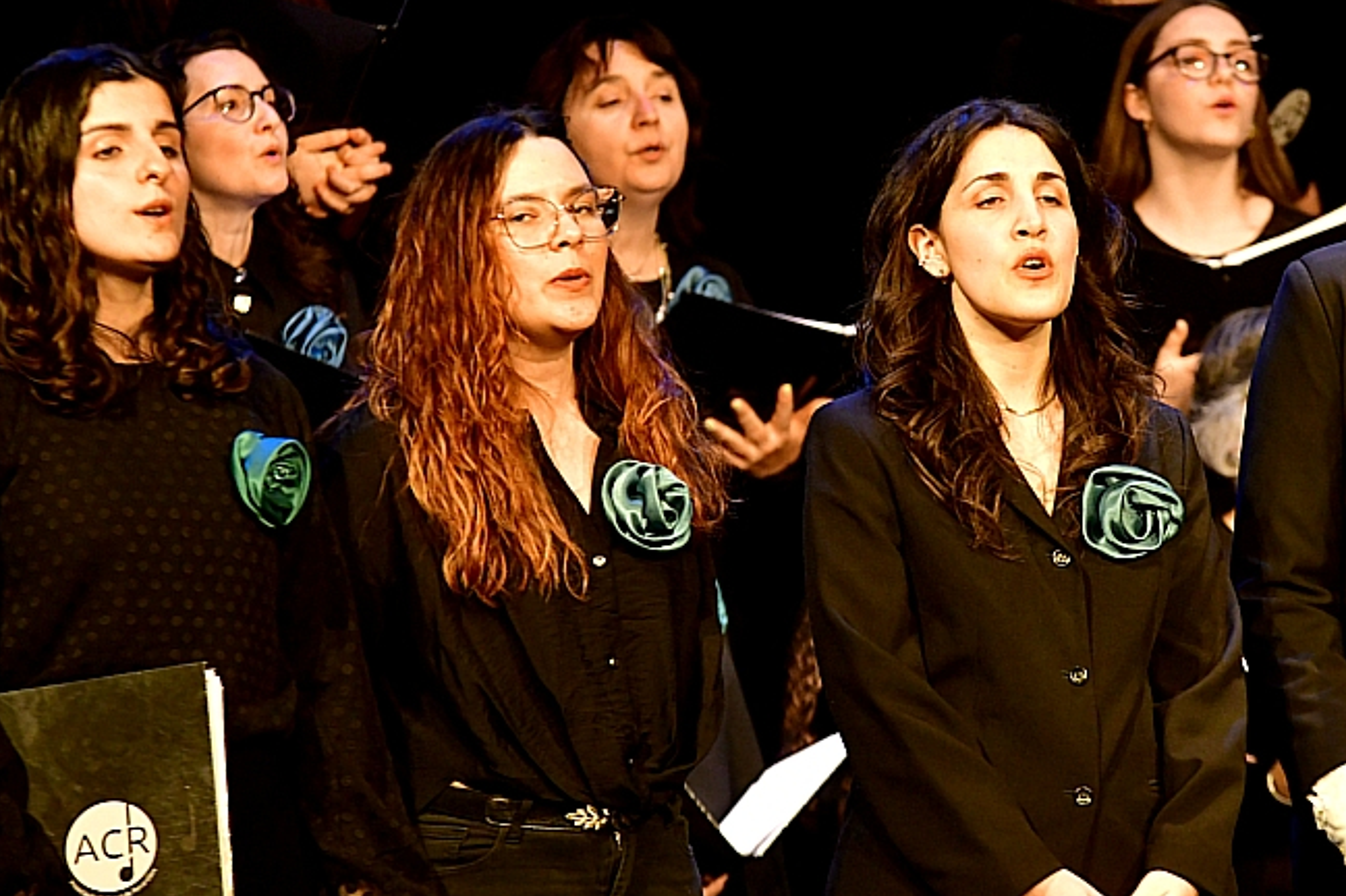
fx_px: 13826
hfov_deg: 5.6
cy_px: 317
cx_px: 817
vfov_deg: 3.7
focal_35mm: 370
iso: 2500
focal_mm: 200
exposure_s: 1/125
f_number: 4.5
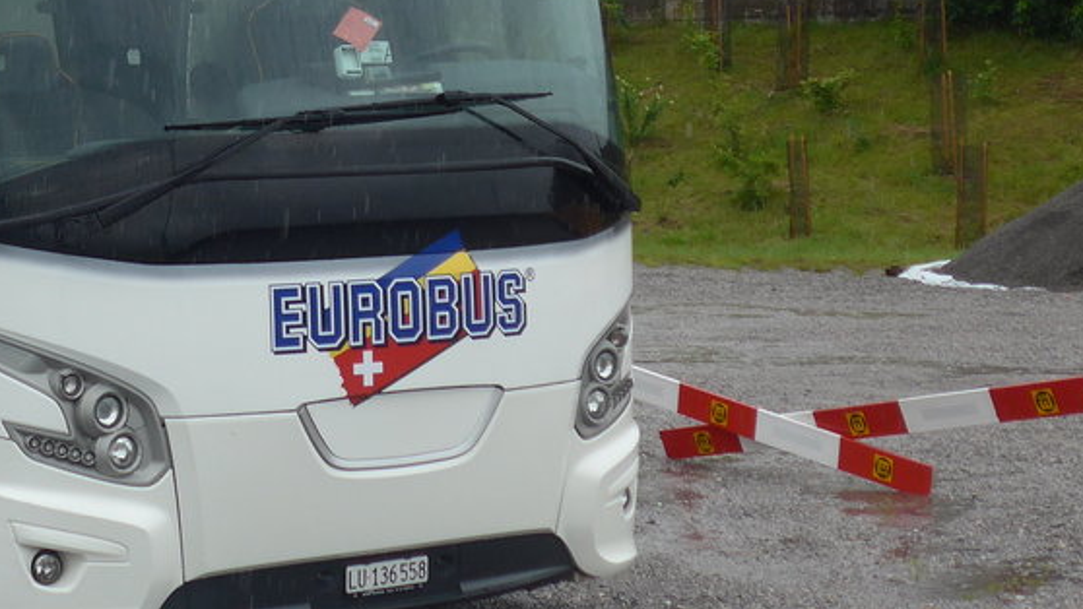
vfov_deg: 12.4
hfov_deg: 21.5
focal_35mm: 96
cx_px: 25
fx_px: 2757
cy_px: -83
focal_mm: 8.4
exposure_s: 1/500
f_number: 2.8
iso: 80
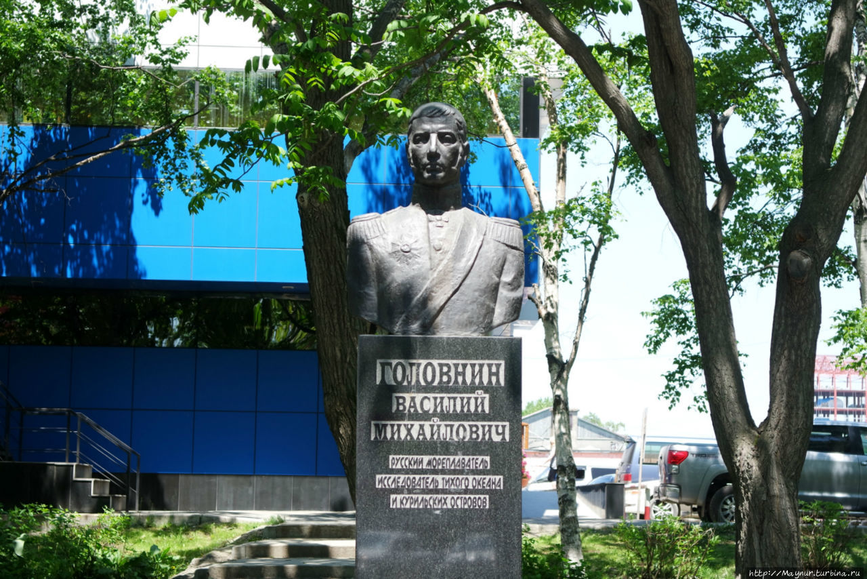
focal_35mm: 77
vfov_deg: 17.7
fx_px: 1855
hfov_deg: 26.3
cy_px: 290
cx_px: 434
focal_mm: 50
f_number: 5.6
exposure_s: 1/160
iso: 200
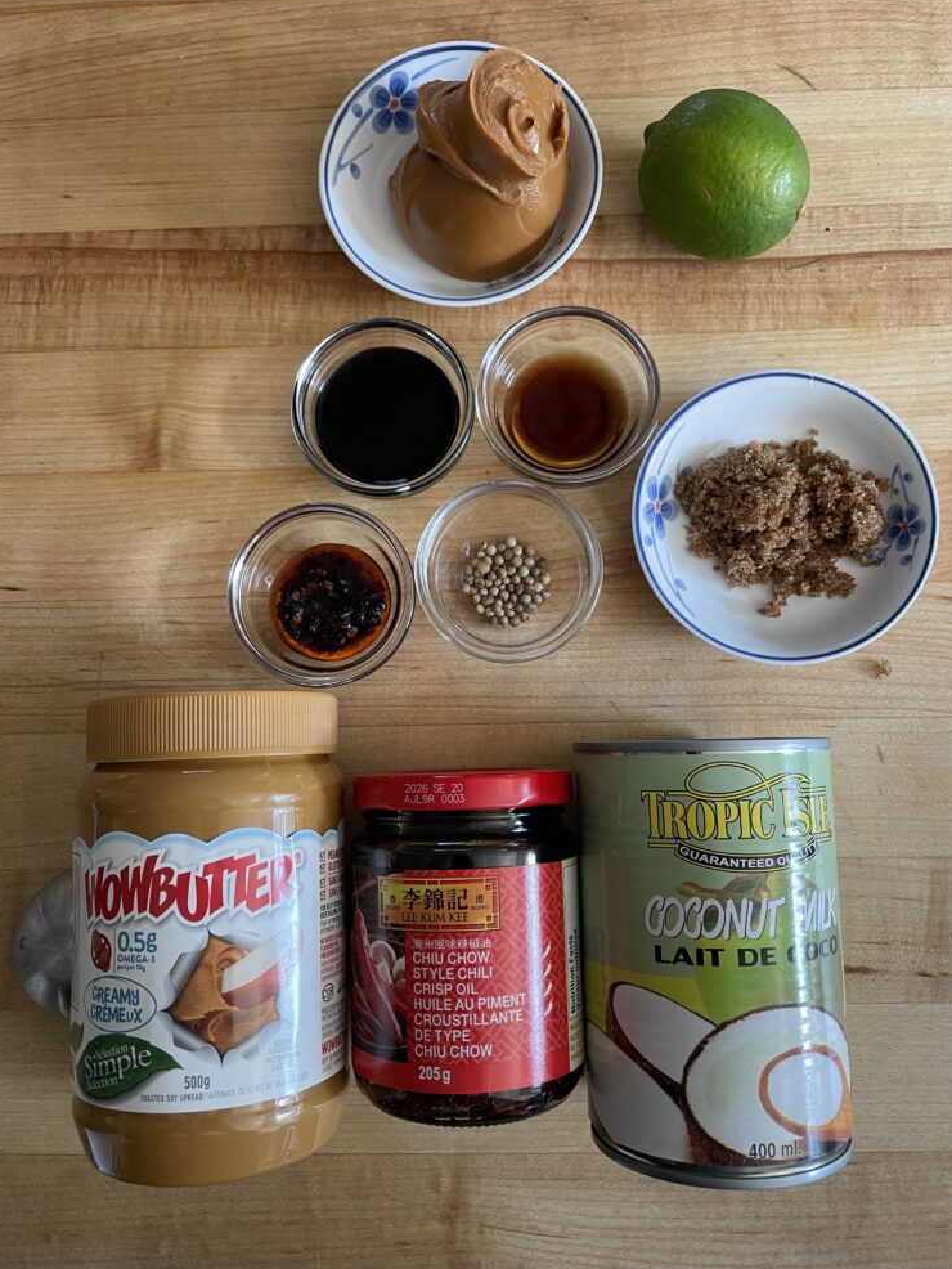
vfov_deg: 65.3
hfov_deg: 51.4
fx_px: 990
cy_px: 620
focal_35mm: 27
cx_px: 476
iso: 125
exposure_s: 1/73
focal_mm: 4.2
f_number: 1.6
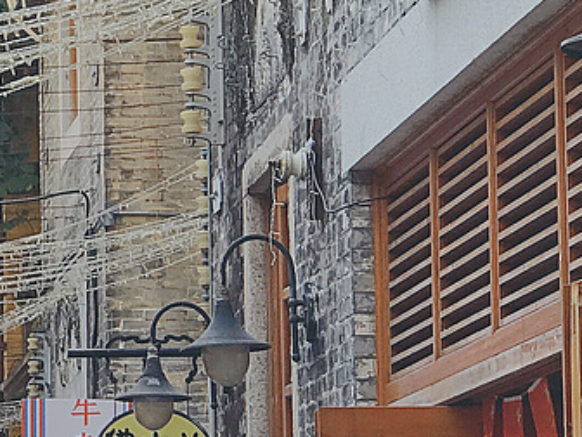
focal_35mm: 217
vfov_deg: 6.8
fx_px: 3648
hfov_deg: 9.0
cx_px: -76
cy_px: 184
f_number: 2.8
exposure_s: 1/116
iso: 20
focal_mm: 6.6
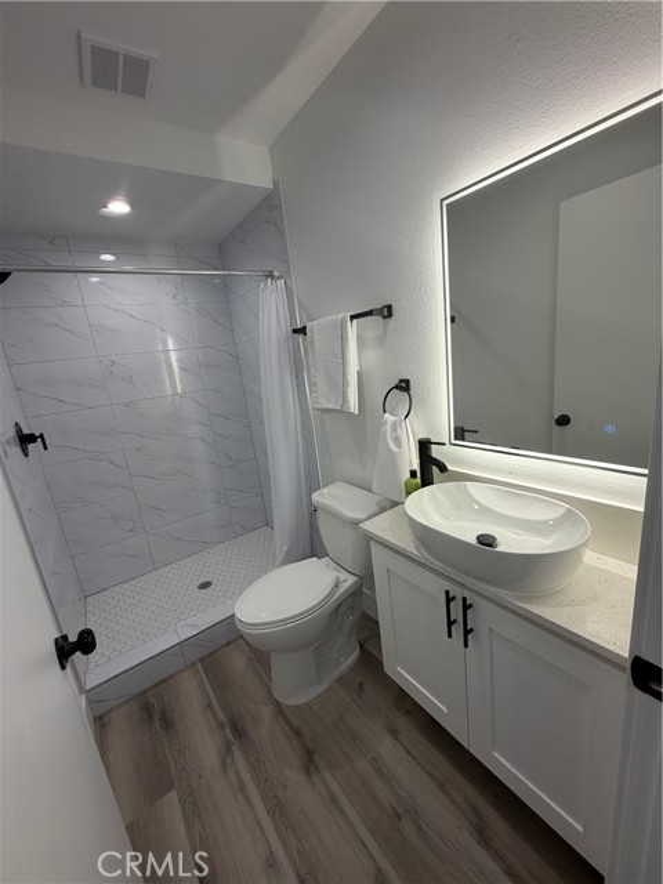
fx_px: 358
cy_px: 442
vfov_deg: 102.1
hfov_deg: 85.7
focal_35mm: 14
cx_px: 332
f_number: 2.2
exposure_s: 1/120
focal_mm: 2.22
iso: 64
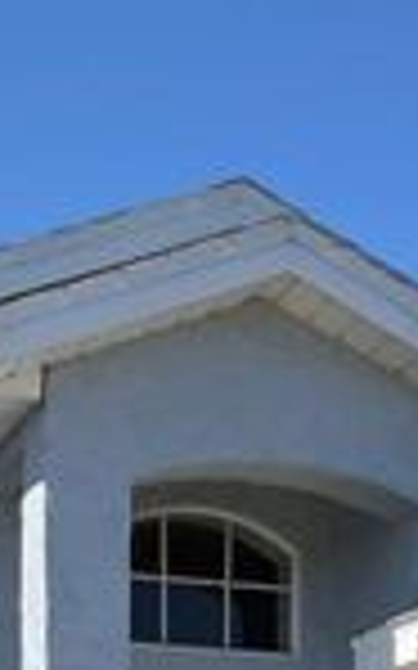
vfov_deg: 17.0
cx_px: 276
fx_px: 2007
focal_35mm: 110
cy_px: 1034
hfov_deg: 11.9
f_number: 1.8
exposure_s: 1/1984
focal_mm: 3
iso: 16
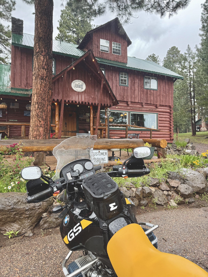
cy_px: 138
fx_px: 192
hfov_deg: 56.8
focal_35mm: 24
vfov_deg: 71.6
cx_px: 104
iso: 100
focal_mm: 6.76
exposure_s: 1/264
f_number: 1.78
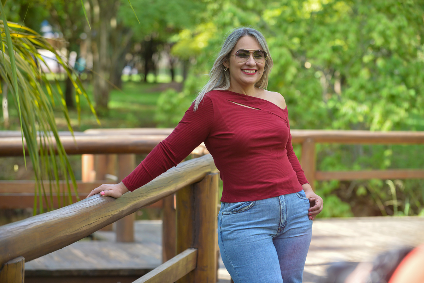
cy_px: 142
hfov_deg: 18.6
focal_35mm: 110
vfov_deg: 12.5
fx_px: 1296
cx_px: 212
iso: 800
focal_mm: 110
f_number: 5
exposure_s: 1/800
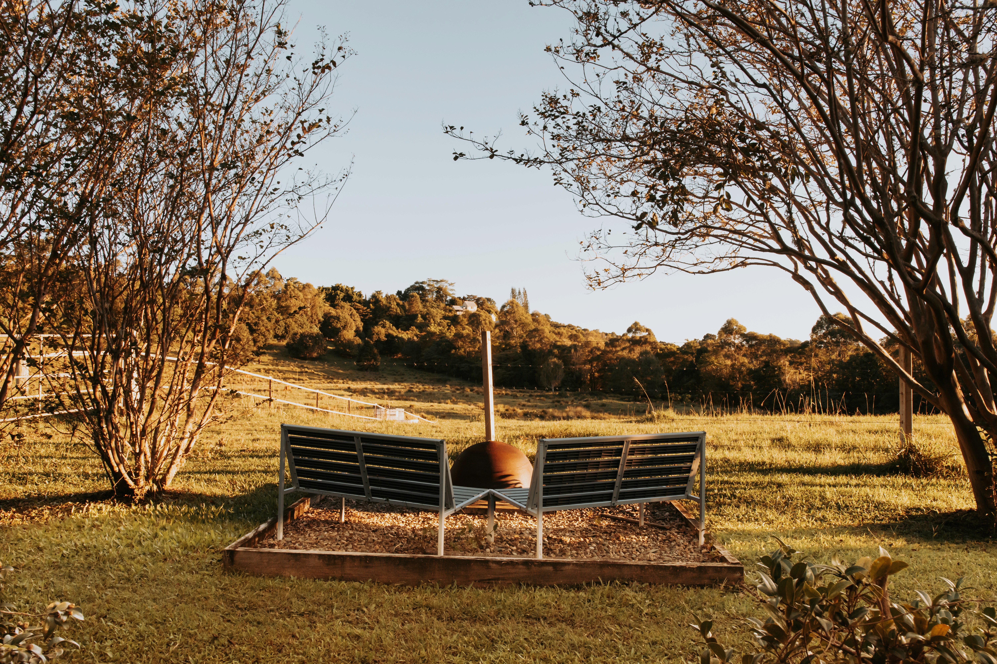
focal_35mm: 27
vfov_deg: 47.9
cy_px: 332
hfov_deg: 67.4
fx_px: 748
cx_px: 498
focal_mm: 18
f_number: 8
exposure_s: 1/60
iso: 450
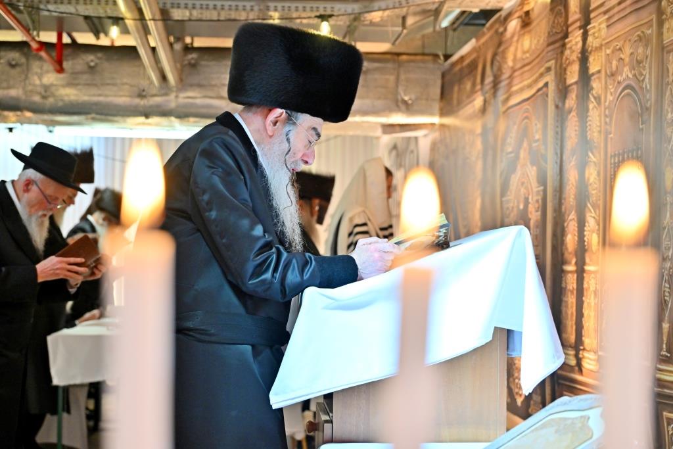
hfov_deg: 33.4
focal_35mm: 60
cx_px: 336
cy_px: 224
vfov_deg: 22.6
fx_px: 1122
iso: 1250
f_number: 4
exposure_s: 1/160
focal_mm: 60
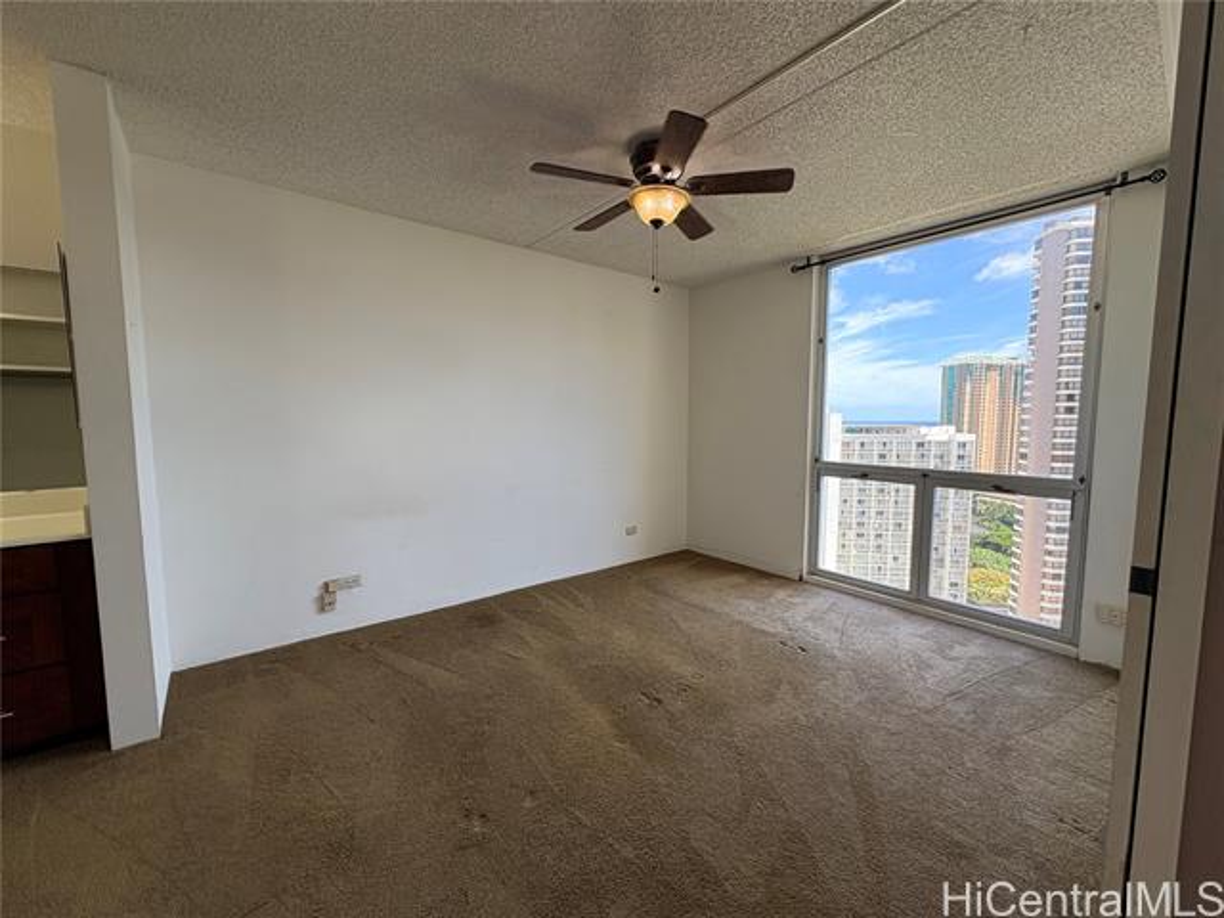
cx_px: 612
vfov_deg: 85.7
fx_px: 495
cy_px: 459
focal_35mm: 14
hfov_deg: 102.1
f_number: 2.2
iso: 80
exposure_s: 1/138
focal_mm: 2.22
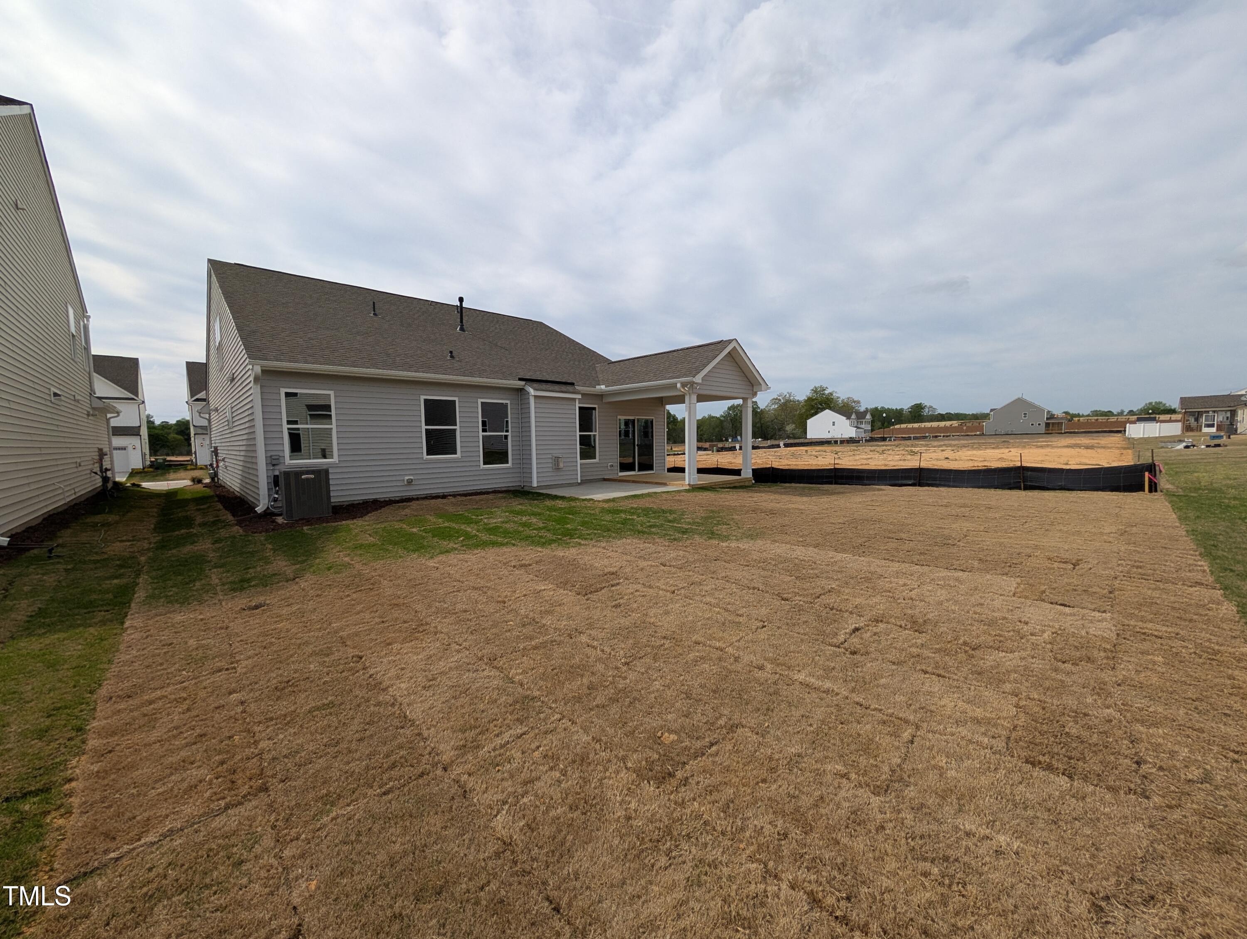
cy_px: 470
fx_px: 433
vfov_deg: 94.6
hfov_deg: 110.5
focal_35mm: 12
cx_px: 624
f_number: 1.7
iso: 56
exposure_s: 1/4505
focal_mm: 2.02
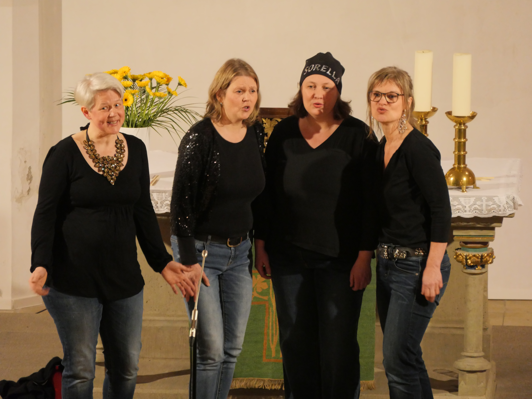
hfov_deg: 7.1
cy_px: 200
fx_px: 4303
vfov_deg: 5.3
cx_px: 266
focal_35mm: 280
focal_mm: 140
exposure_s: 1/25
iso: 3200
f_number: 5.6
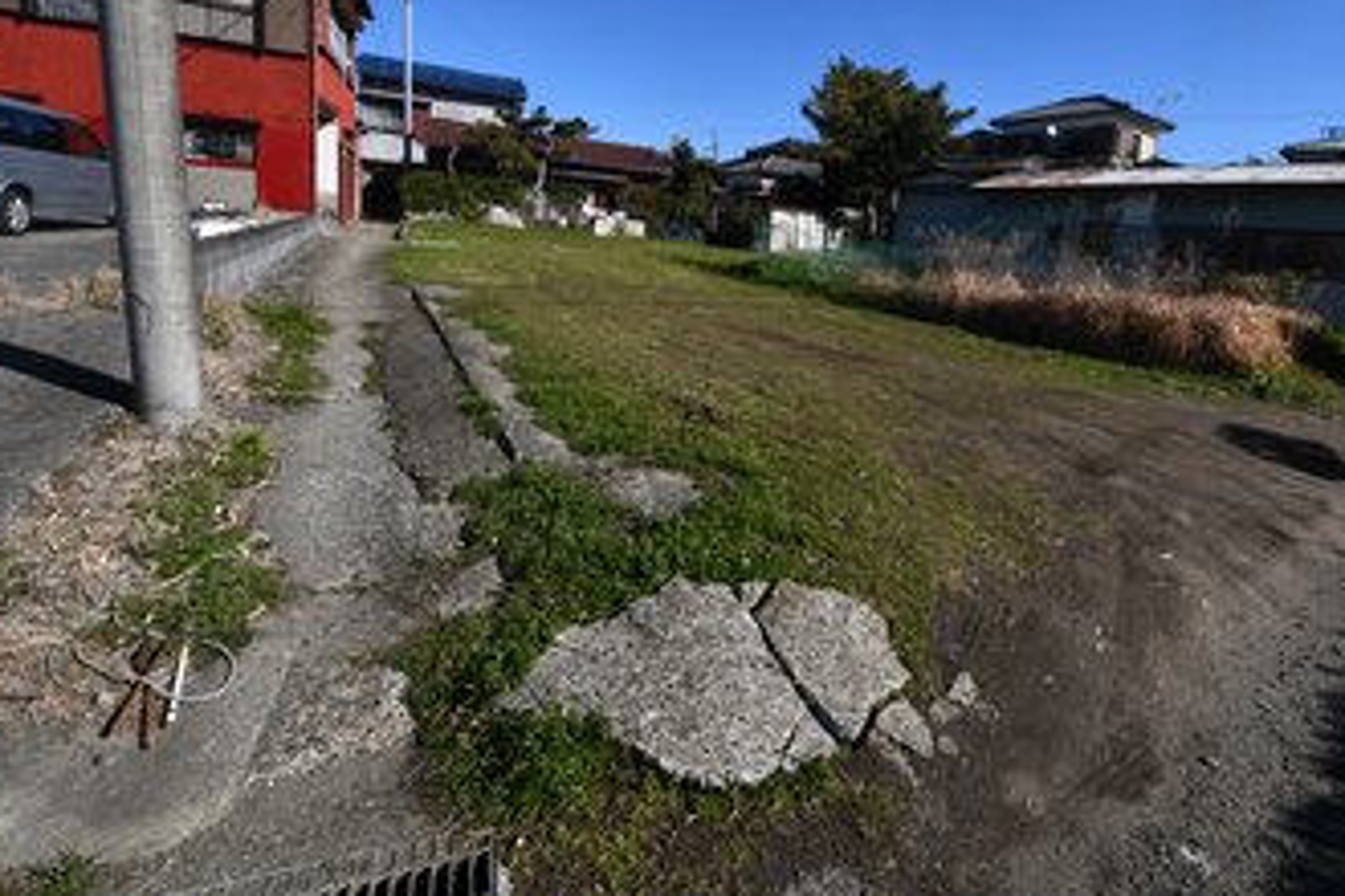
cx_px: 770
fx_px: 598
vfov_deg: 72.0
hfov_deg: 96.1
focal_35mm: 16
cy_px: 316
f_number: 9
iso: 100
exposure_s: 1/320
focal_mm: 8
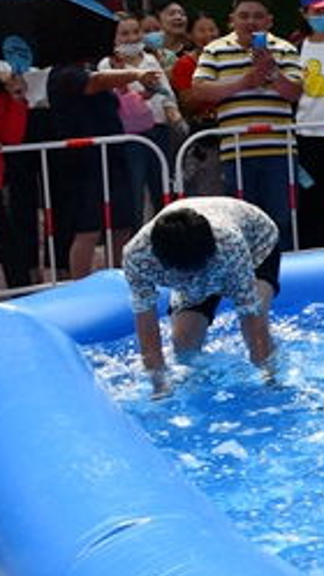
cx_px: 910
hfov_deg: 9.7
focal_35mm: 101
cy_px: 269
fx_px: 1543
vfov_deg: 21.1
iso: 100
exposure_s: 1/250
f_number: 13
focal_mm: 20
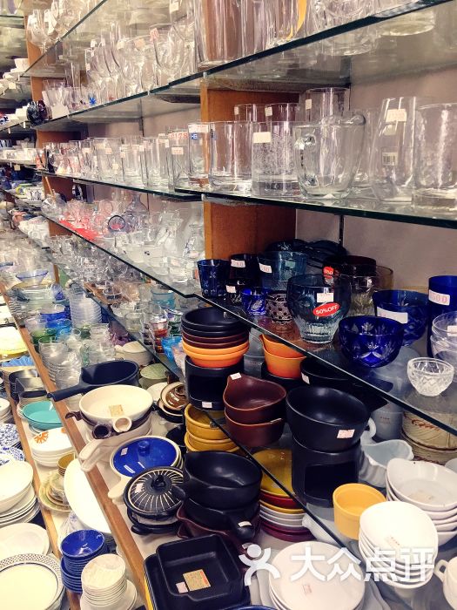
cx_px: 228
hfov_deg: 48.2
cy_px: 305
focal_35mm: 29
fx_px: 510
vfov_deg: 61.7
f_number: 2.2
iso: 40
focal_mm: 4.15
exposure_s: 1/30
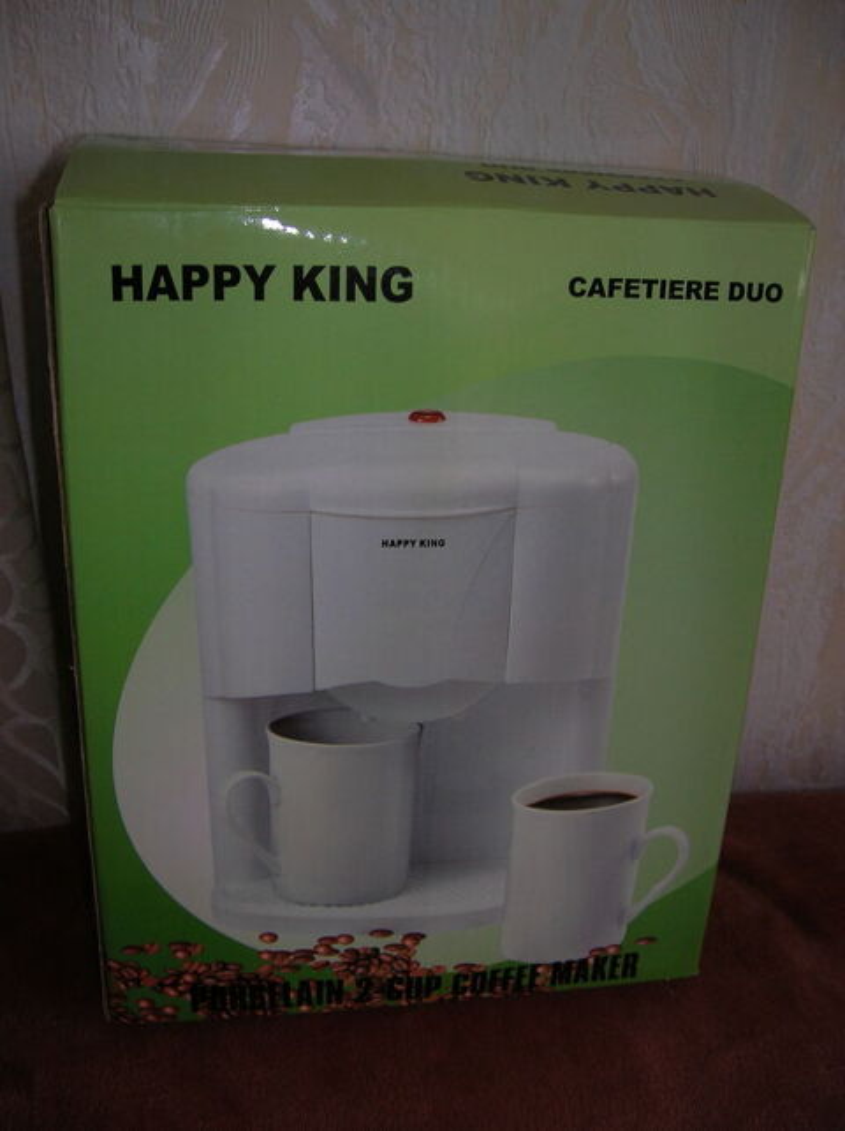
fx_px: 1109
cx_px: 422
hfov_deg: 41.7
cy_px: 566
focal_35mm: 34
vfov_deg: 54.0
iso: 50
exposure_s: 1/60.1
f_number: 2.9
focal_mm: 5.7
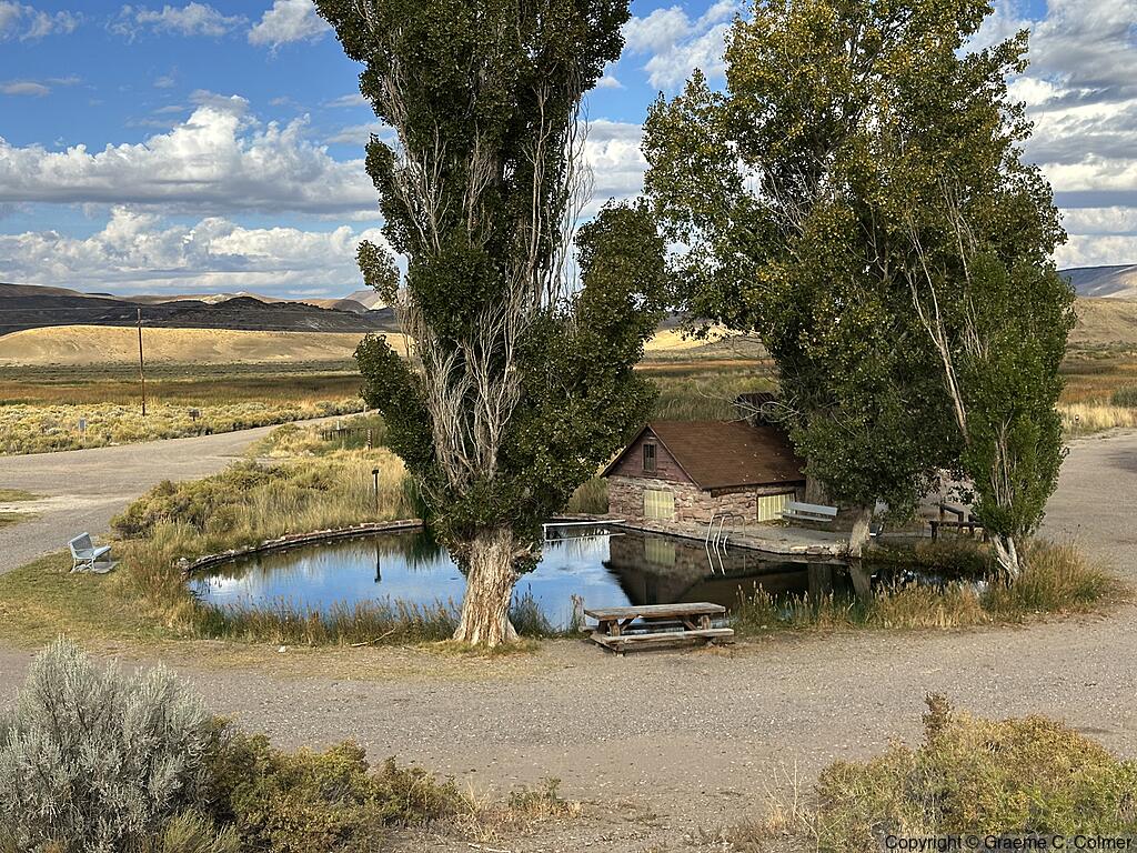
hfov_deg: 39.7
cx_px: 568
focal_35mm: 48
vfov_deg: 30.3
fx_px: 1577
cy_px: 426
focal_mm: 6.86
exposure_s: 1/2597
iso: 64
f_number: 1.78
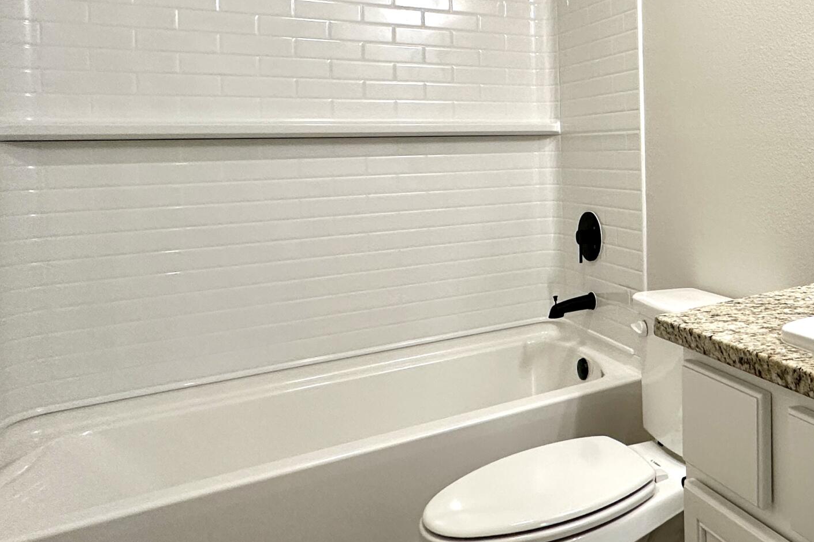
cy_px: 145
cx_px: 801
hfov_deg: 49.9
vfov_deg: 41.3
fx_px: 701
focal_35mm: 31
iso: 200
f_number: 2.2
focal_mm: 2.22
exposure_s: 1/120
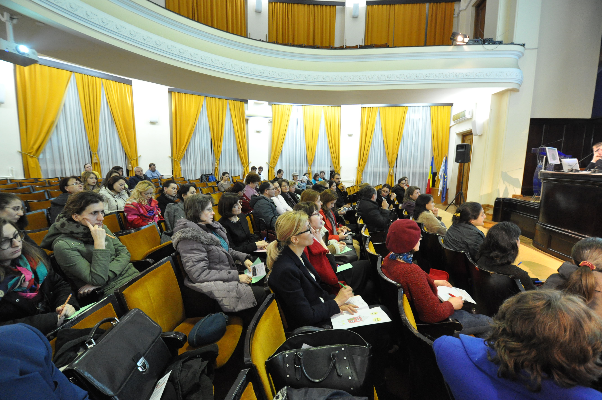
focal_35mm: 15
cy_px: 200
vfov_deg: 77.2
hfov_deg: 100.5
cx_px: 301
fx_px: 251
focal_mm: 10
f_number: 3.5
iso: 1600
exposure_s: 1/10
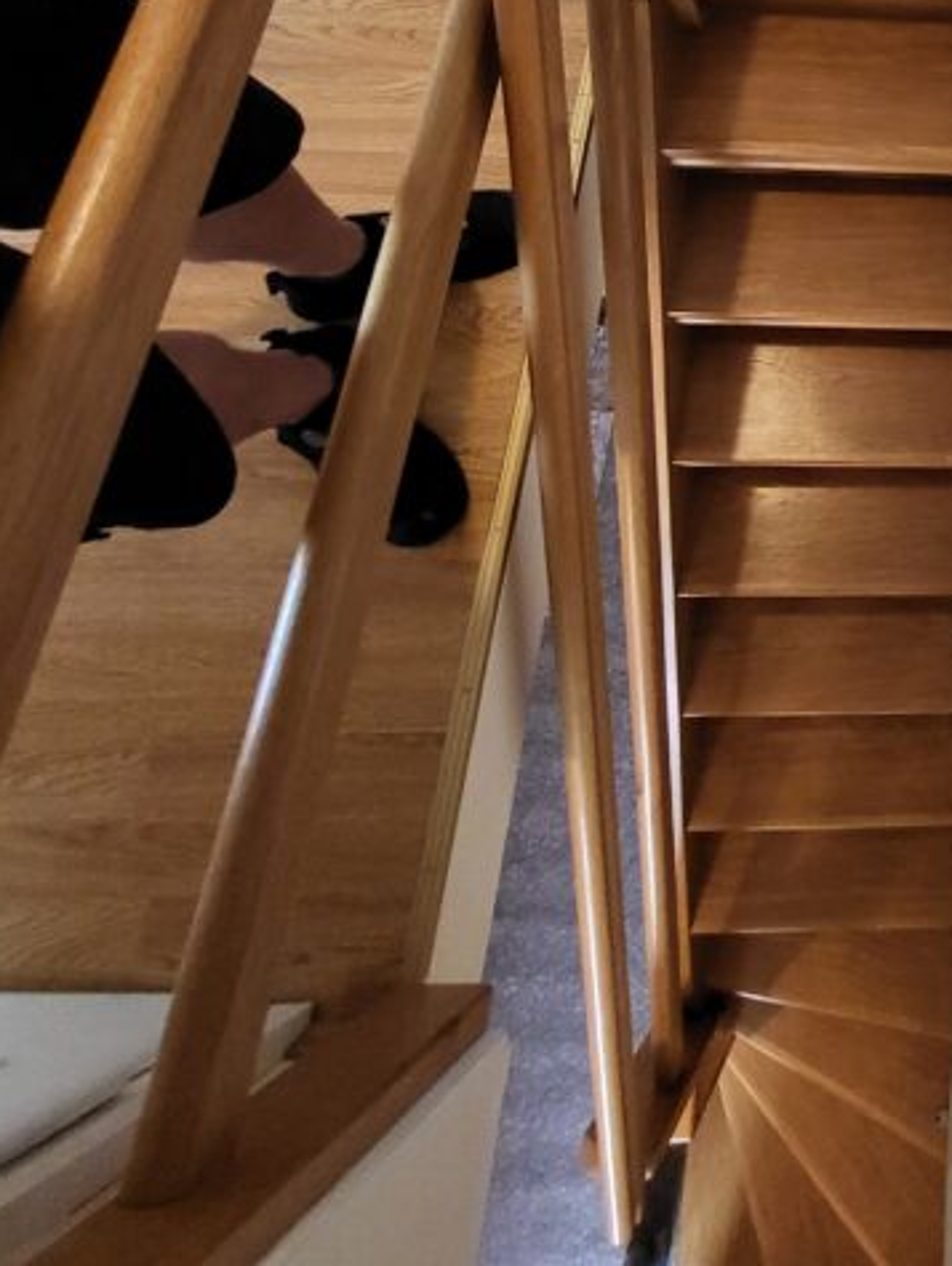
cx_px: 1013
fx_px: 1025
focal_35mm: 28
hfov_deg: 41.2
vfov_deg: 54.7
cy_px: 115
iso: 640
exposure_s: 1/33
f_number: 2.2
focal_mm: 1.74
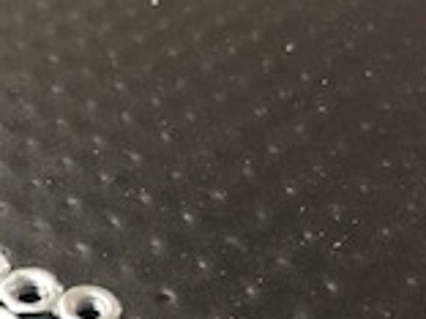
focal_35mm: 65
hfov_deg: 28.5
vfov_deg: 21.7
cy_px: 326
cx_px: 30
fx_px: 800
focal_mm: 4.15
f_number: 2.2
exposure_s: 1/30
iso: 200
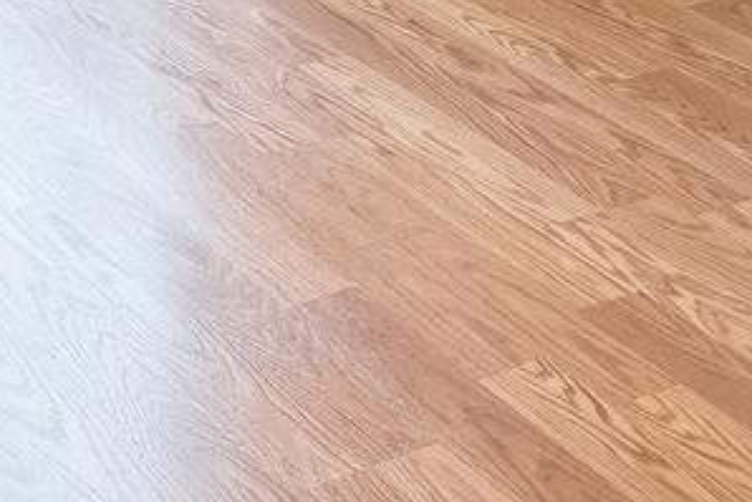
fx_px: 2299
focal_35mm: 110
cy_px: -904
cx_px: 270
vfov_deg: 10.0
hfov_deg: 18.5
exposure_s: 1/25
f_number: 9
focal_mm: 16
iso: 800
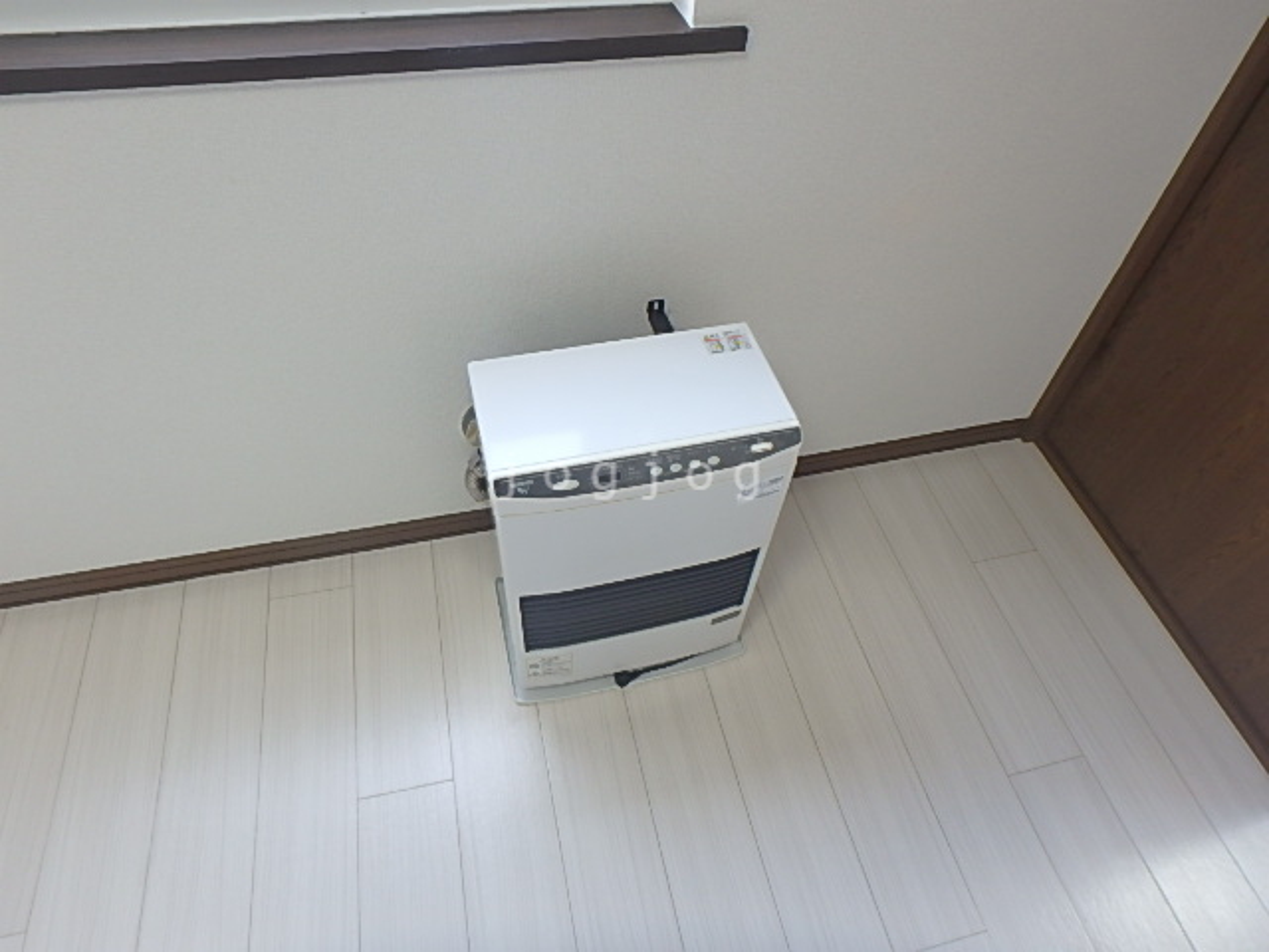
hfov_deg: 79.0
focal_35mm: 21
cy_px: 476
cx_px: 634
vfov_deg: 63.4
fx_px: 770
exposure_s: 1/40
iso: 200
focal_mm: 3.7
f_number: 3.5
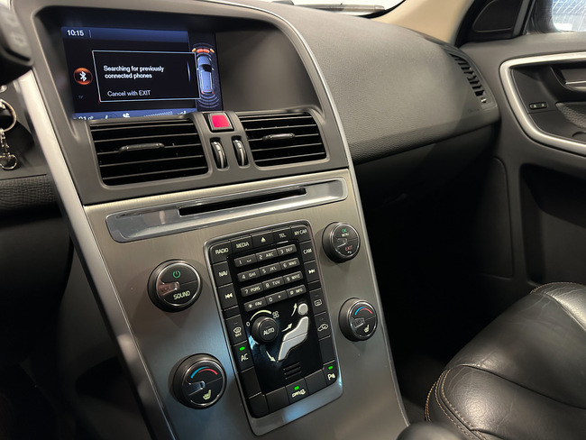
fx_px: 406
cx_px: 293
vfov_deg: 56.8
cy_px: 220
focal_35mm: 24
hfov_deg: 71.6
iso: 1000
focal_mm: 6.86
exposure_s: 1/45
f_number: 1.8
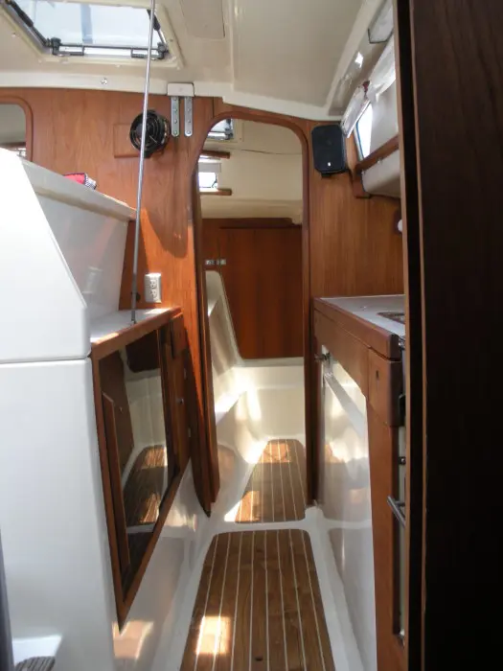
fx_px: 697
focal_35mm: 36
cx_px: 252
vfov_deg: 51.4
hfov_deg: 39.7
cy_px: 336
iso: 123
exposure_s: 1/58
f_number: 3.5
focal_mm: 6.3
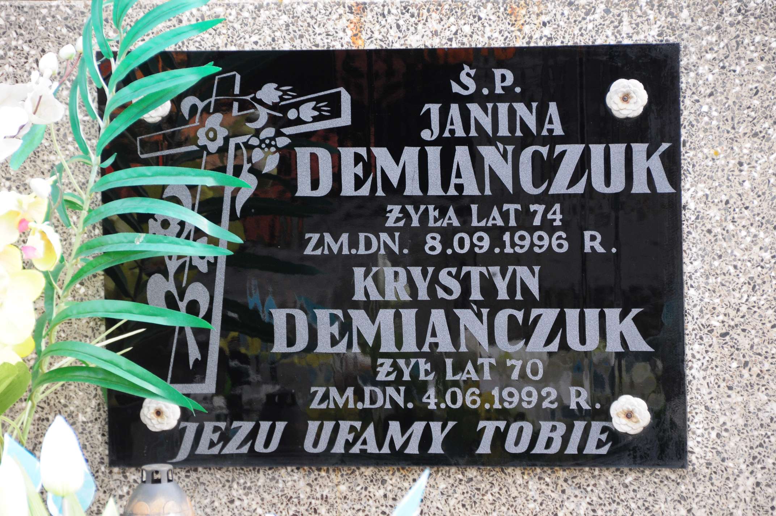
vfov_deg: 5.4
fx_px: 5490
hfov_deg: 8.1
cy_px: 258
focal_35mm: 255
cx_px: 388
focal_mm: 170
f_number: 7.1
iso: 500
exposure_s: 1/125
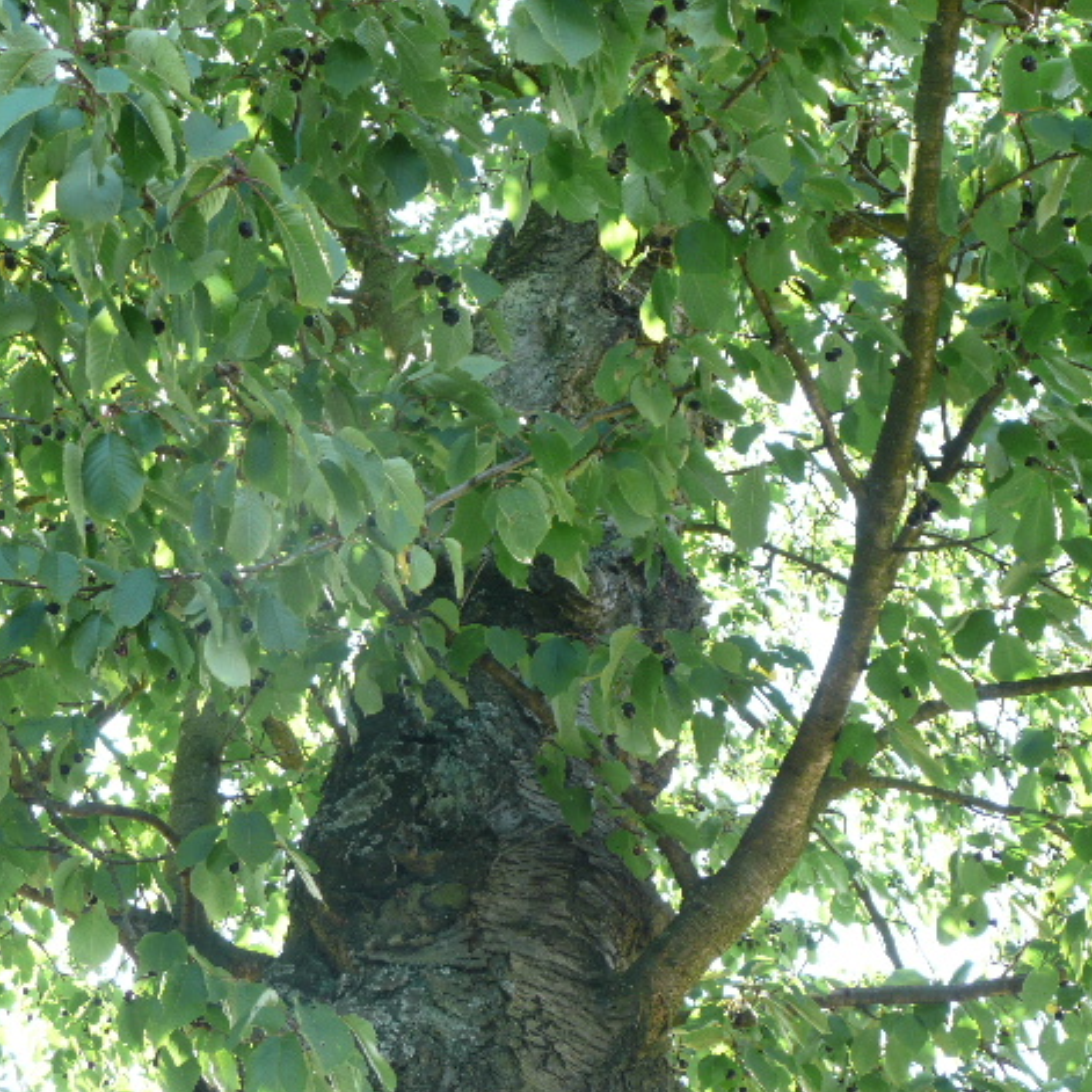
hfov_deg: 28.5
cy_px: 547
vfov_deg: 28.6
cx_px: 403
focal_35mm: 60
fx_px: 2141
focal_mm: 8.2
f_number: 4.2
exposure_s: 1/40
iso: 100
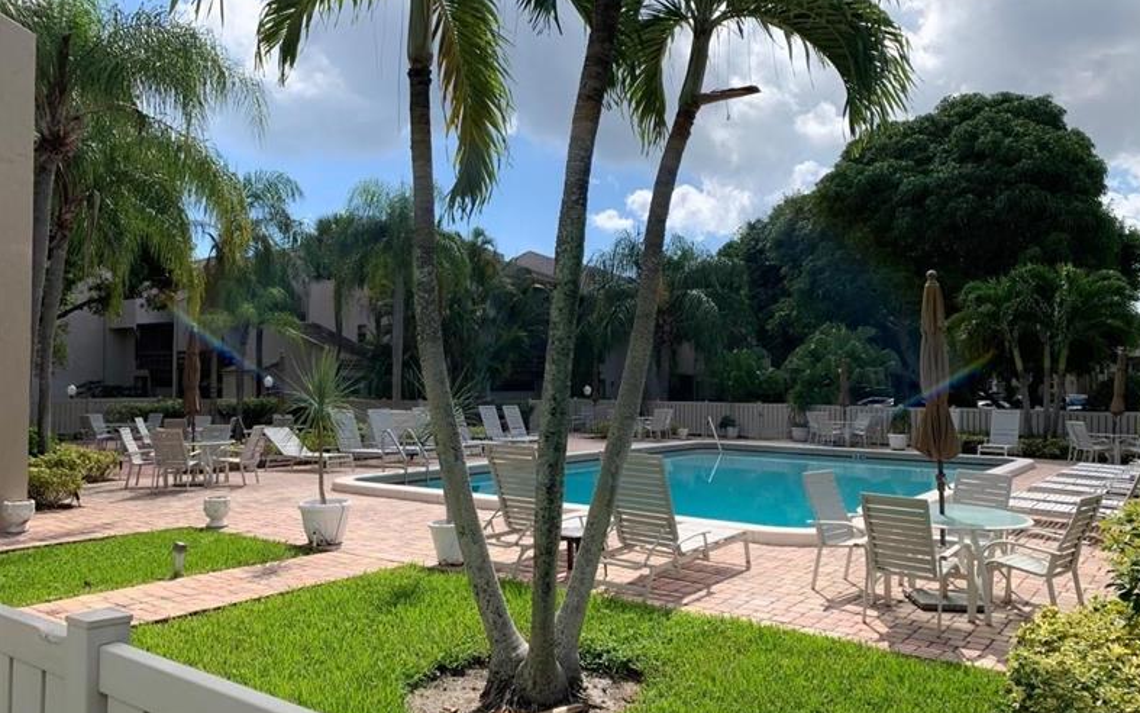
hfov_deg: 66.5
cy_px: 375
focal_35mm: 28
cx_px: 578
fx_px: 870
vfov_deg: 44.5
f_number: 1.8
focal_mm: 4.25
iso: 25
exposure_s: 1/1916
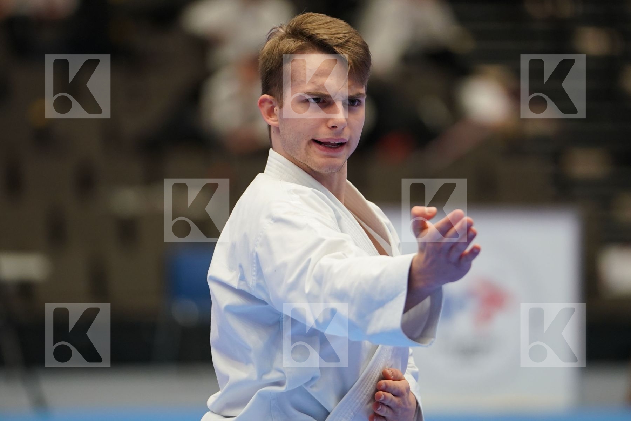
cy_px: 210
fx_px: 5100
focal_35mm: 291
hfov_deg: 7.1
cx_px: 316
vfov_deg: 4.7
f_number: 2.8
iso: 1250
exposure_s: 1/500
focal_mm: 194
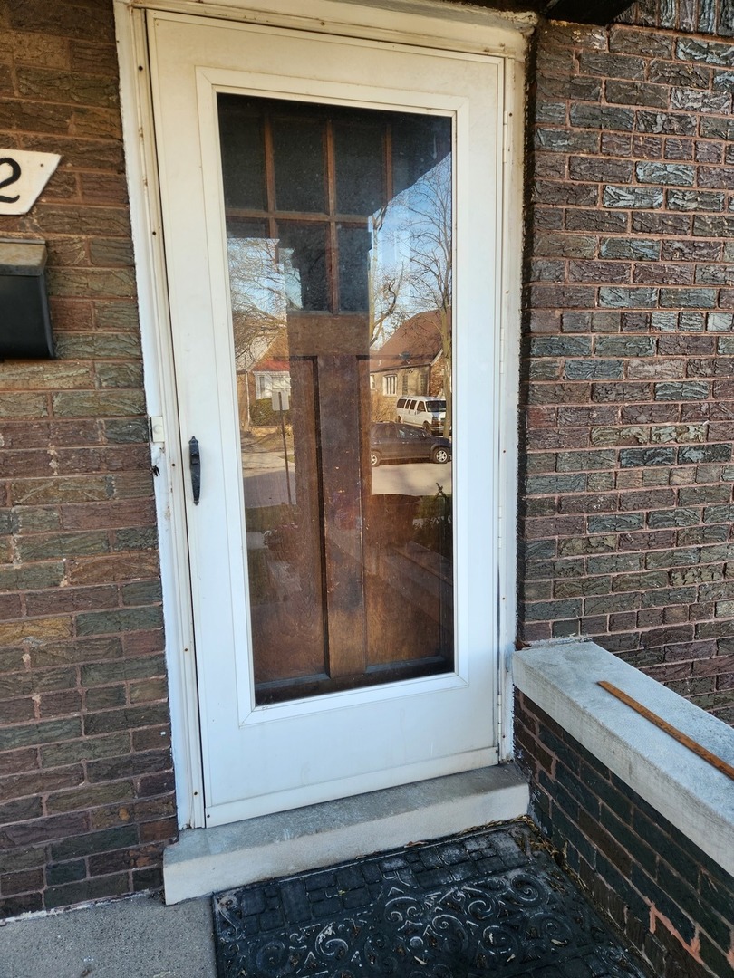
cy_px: 489
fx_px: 650
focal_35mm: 23
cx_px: 367
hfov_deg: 58.9
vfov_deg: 73.9
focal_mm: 5.4
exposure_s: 1/180
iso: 40
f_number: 1.8
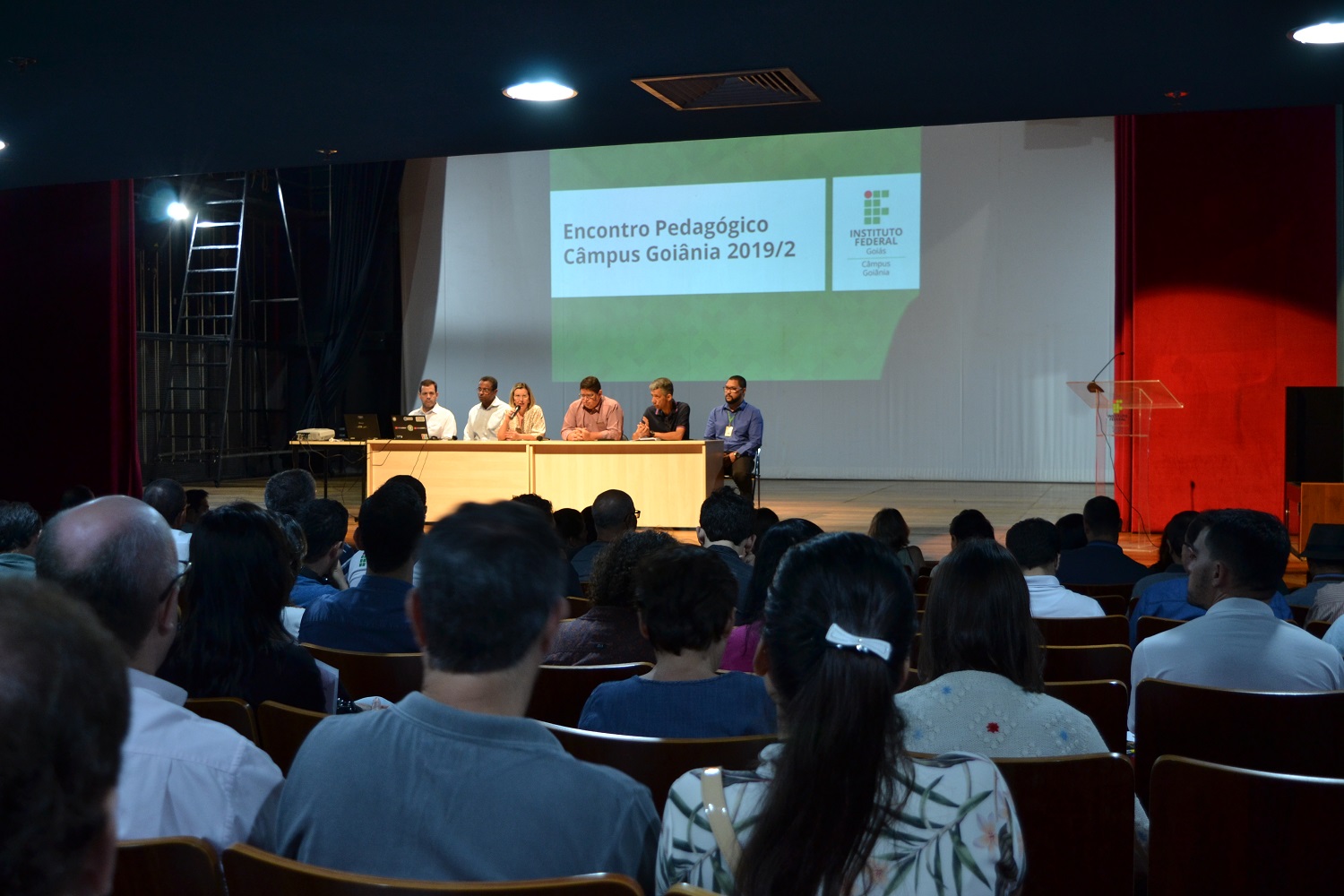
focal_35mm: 38
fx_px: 1400
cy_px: 448
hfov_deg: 51.3
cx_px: 672
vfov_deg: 35.5
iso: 450
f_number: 4
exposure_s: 1/15
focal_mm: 25
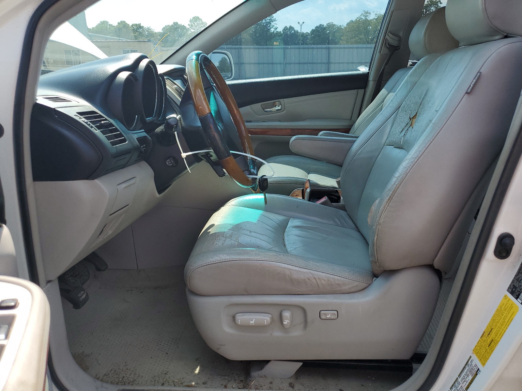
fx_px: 392
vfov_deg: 53.1
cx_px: 261
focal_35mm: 26
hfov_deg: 67.3
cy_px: 196
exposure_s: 1/1429
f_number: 1.5
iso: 50
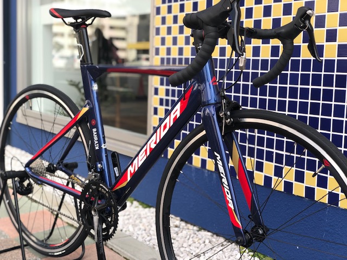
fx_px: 521
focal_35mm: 52
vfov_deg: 28.0
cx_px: 174
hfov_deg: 36.8
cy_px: 130
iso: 16
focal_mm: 6
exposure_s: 1/223
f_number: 2.4
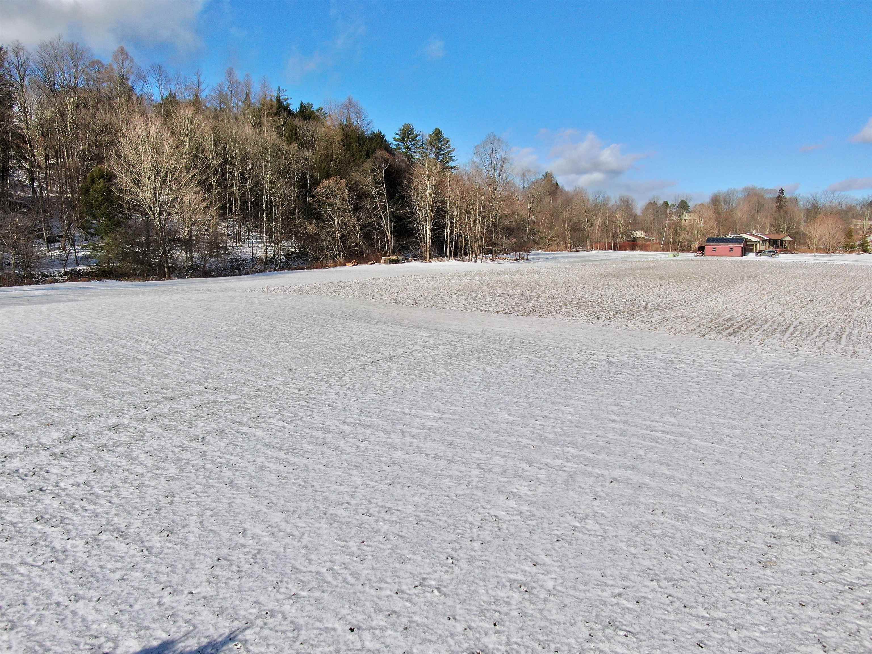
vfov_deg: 56.8
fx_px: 605
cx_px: 436
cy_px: 327
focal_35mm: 24
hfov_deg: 71.6
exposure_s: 1/2500
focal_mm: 4.39
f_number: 2.8
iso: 100
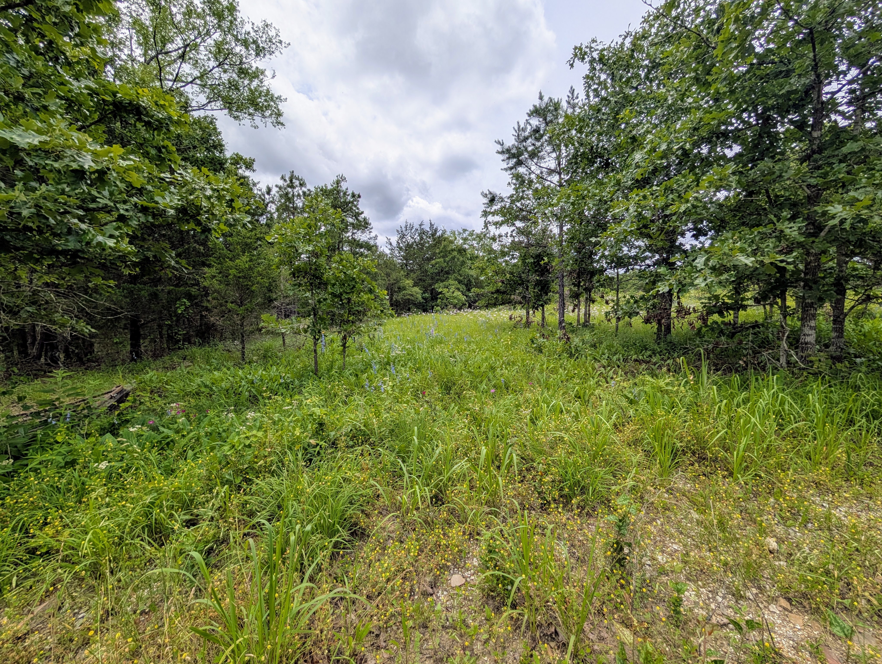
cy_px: 332
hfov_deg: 110.5
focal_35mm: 12
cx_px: 441
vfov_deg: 94.6
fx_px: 306
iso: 53
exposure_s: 1/4184
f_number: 1.7
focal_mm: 2.02
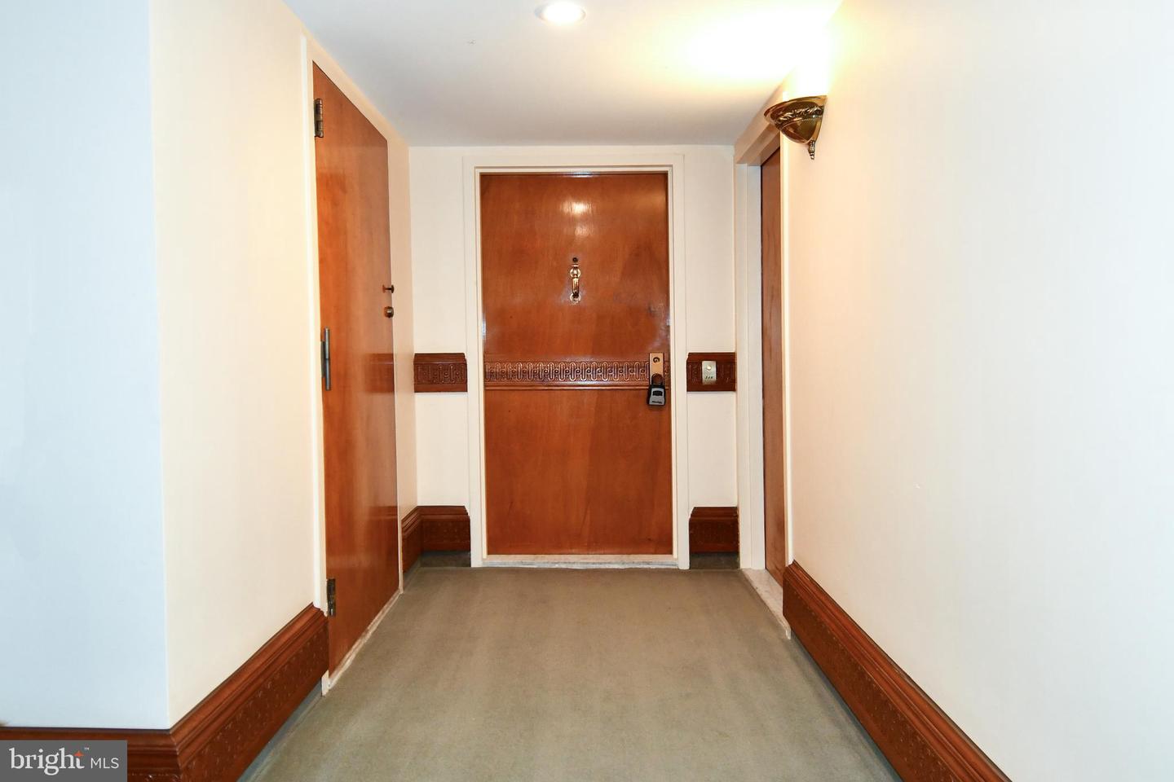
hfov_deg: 90.0
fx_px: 587
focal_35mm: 18
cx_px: 587
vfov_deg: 67.4
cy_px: 391
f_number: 4
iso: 1250
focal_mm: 12
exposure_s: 1/60
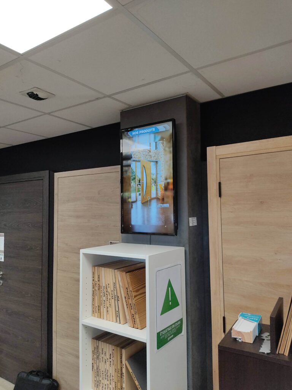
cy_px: 195
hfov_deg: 53.1
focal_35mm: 26
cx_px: 146
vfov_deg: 67.3
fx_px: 292
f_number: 1.79
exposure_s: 1/50
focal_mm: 4.74
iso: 149
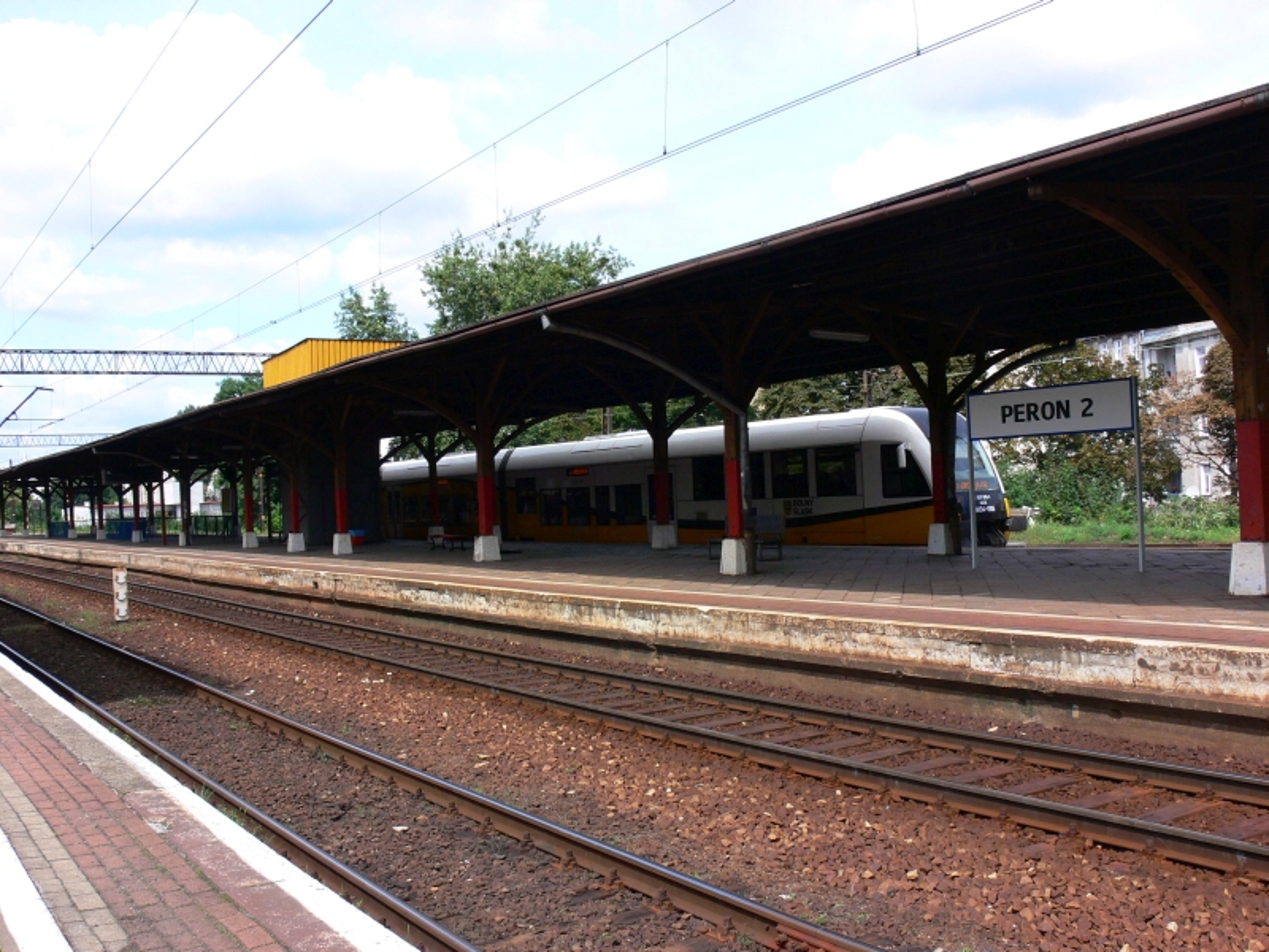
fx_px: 1283
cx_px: 634
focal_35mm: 35
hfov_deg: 52.6
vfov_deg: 40.7
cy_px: 476
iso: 100
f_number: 5.6
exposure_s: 1/320
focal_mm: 7.5
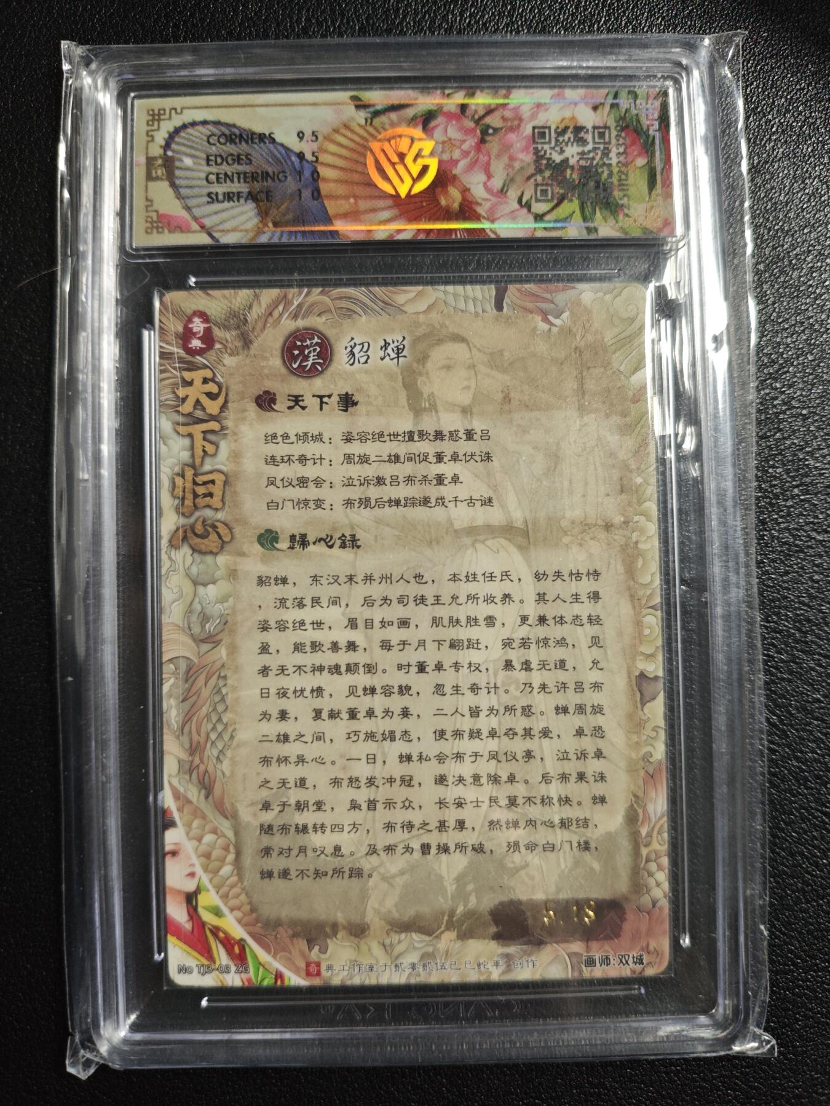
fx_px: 831
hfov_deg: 53.1
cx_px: 415
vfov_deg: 67.3
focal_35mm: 26
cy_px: 553
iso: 800
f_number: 1.5
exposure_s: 1/200
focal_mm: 4.94
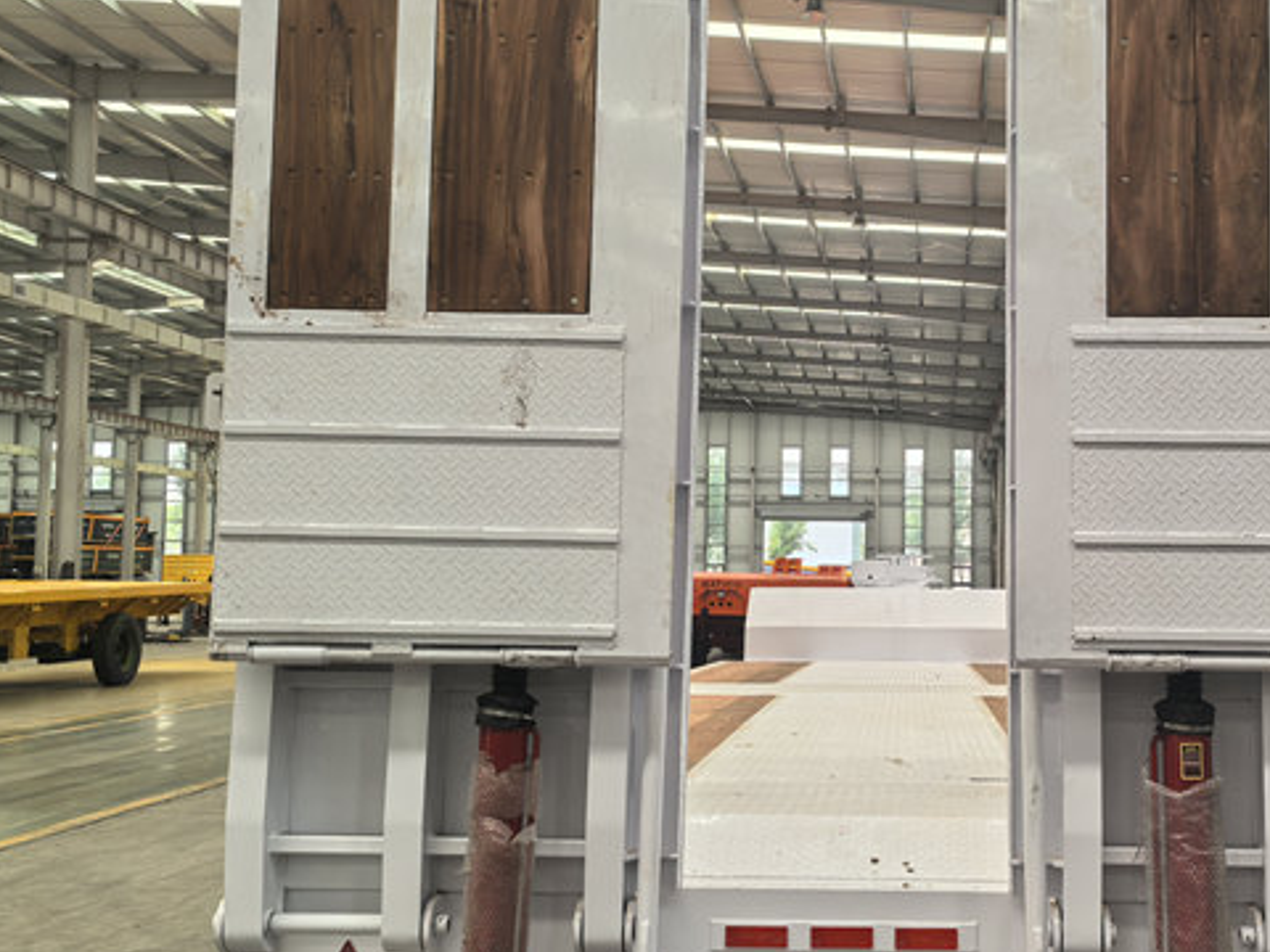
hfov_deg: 41.5
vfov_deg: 32.2
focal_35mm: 45
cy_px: 450
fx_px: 1651
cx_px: 860
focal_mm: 5.75
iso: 50
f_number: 2
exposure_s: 1/940
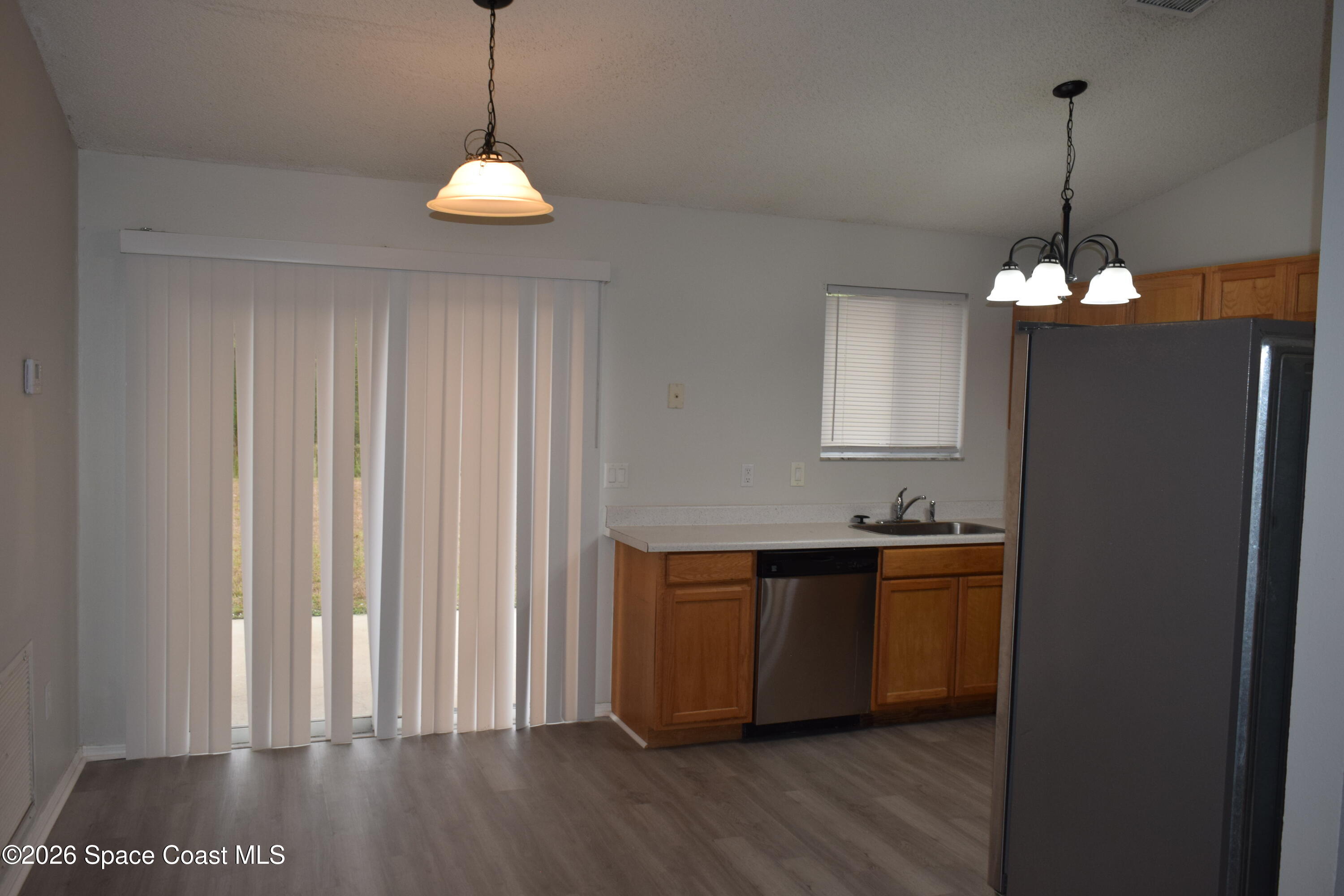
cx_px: 672
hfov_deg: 67.4
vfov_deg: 47.9
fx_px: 1008
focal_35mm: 27
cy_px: 448
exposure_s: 1/125
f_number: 5.6
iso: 500
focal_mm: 18
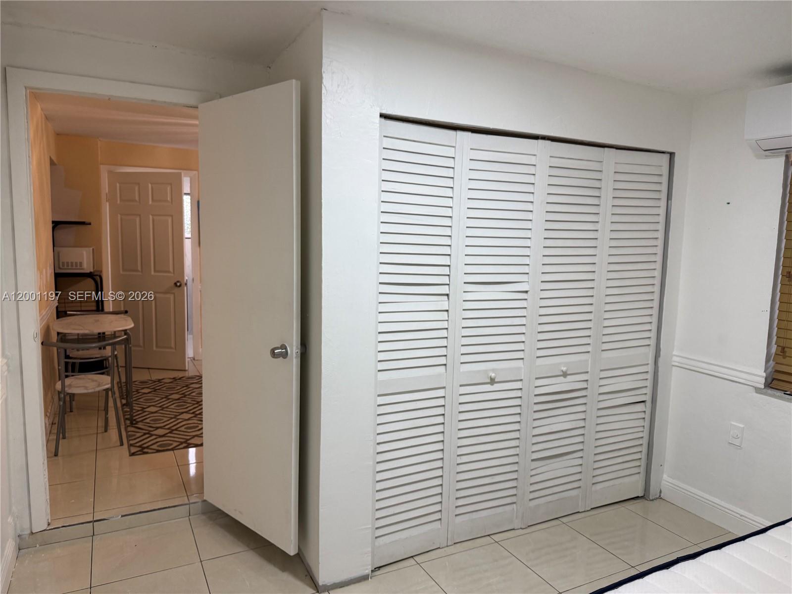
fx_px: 549
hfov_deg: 71.6
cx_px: 396
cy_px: 297
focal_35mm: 24
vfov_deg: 56.8
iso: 160
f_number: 1.78
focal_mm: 6.76
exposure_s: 1/120
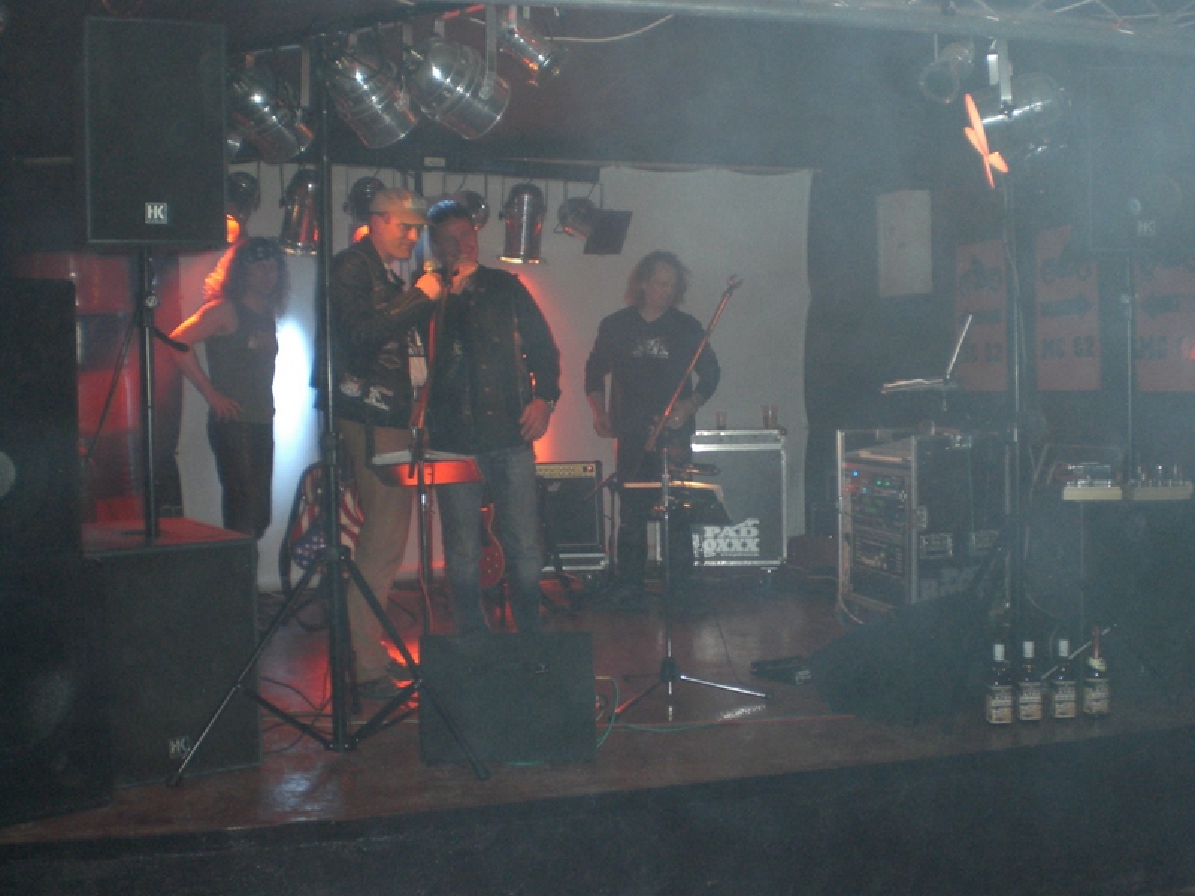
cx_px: 598
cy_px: 448
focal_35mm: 38
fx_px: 1312
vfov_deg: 37.7
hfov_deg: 49.0
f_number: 3.1
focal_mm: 6.3
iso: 200
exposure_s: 1/60
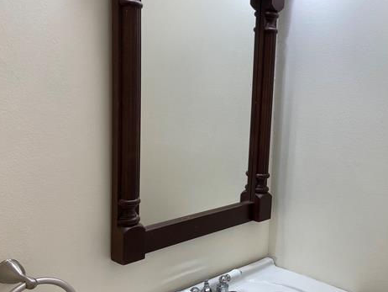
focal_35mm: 45
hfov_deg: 40.2
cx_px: 316
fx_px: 505
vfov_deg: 32.1
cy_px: 182
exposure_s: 1/120
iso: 40
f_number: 1.8
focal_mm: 4.25
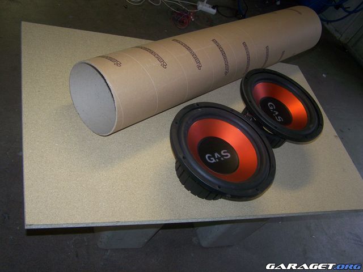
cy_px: 136
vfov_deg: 37.7
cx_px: 182
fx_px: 398
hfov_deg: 49.0
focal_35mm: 38
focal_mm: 6.3
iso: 80
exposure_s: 1/60
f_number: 2.8
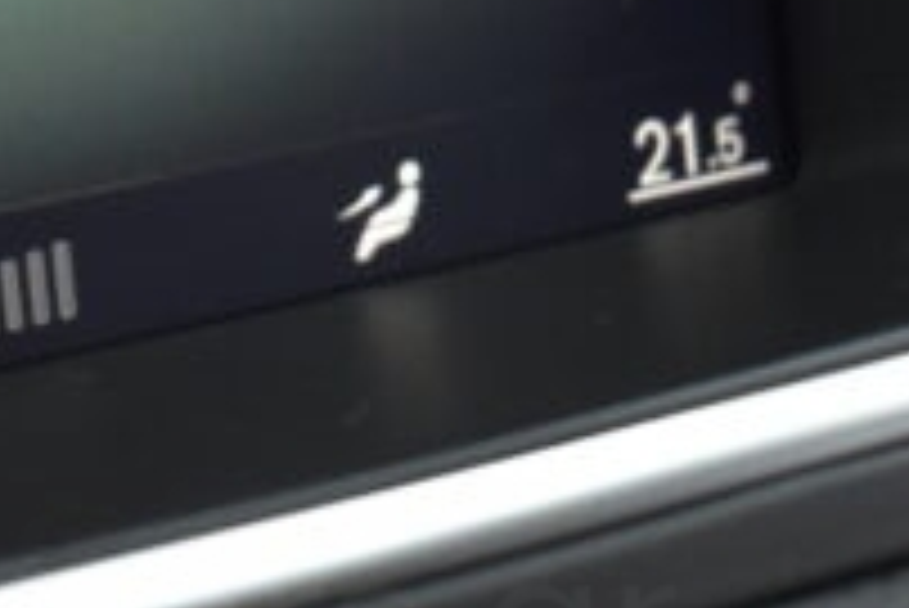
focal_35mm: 143
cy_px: -358
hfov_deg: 13.8
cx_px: -243
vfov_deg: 9.3
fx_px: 3611
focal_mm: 25
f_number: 4
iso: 1600
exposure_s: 1/125
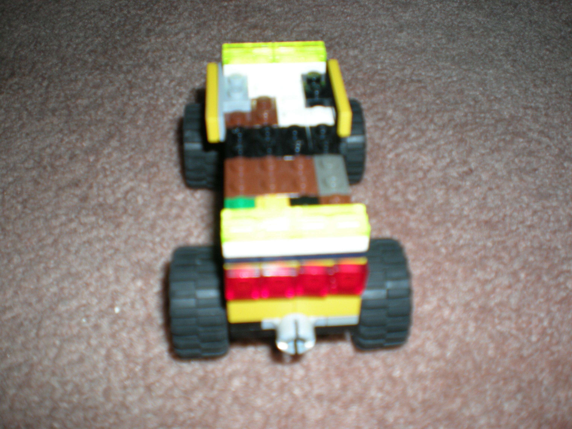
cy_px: 214
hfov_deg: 49.0
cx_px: 286
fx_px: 628
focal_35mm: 38
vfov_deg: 37.7
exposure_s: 1/60
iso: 64
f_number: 3.1
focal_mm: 6.3
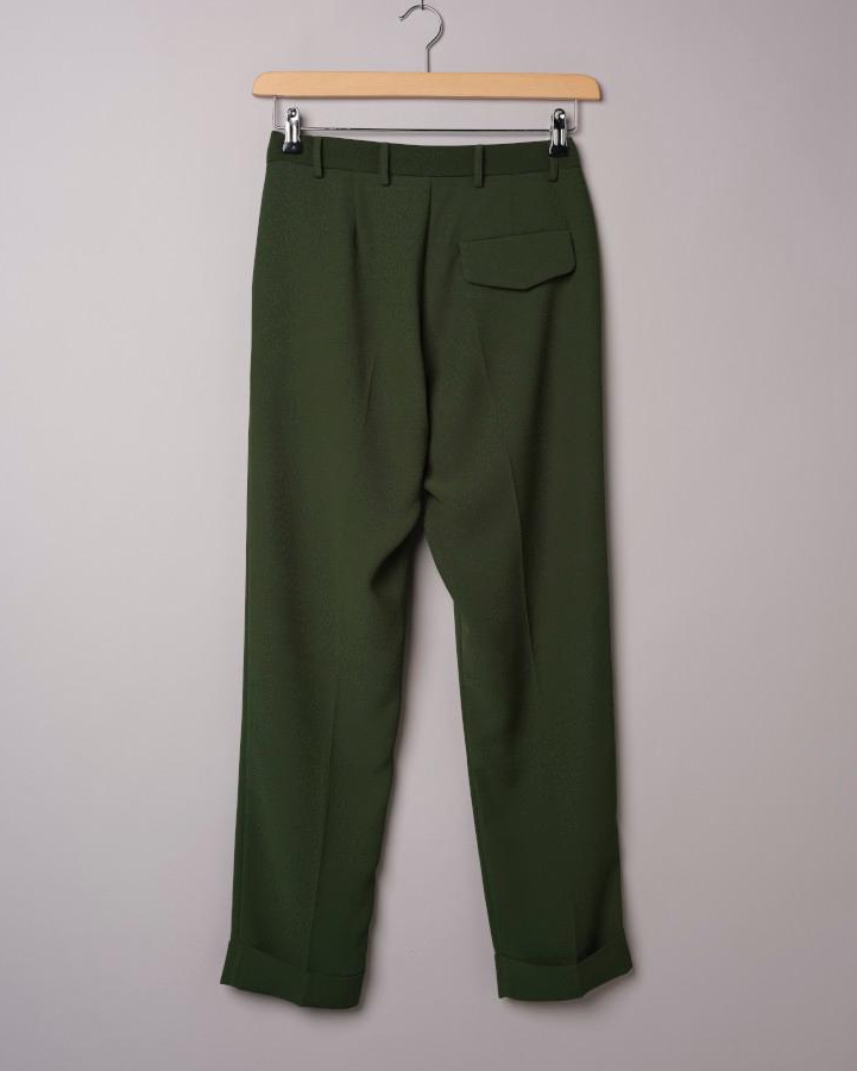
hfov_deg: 28.6
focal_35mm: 53
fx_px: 1680
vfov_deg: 35.3
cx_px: 423
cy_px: 502
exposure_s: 1/125
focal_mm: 63
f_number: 8
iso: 100
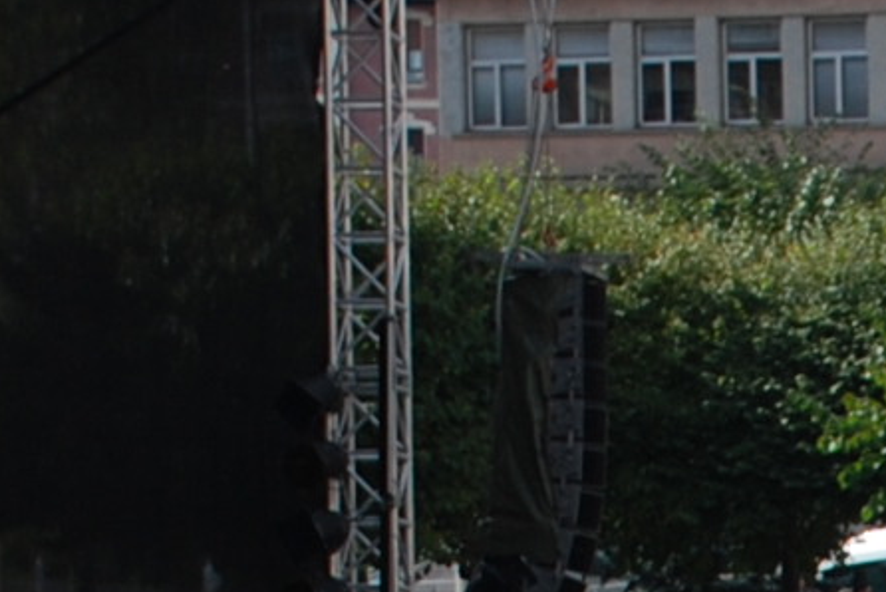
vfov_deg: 4.9
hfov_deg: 7.3
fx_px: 6723
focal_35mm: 273
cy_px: 1526
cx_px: 1631
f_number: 7.1
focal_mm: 28
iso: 100
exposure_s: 1/200
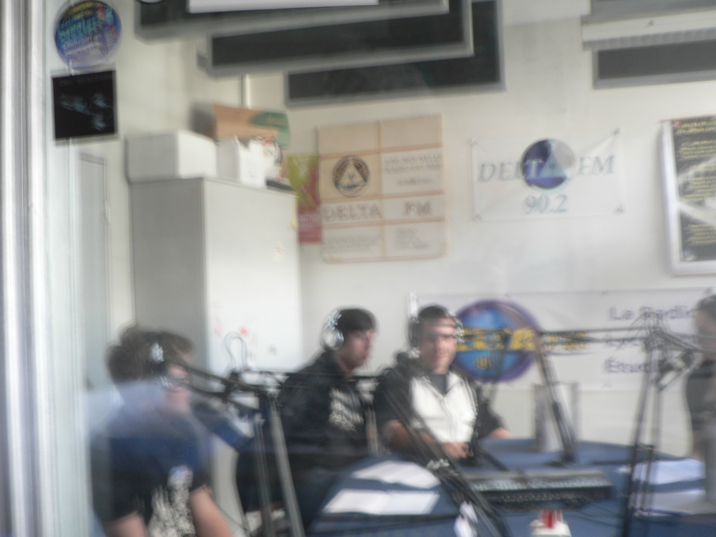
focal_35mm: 36
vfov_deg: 39.7
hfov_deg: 51.4
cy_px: 268
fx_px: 745
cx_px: 358
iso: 80
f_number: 2.8
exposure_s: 1/4
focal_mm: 6
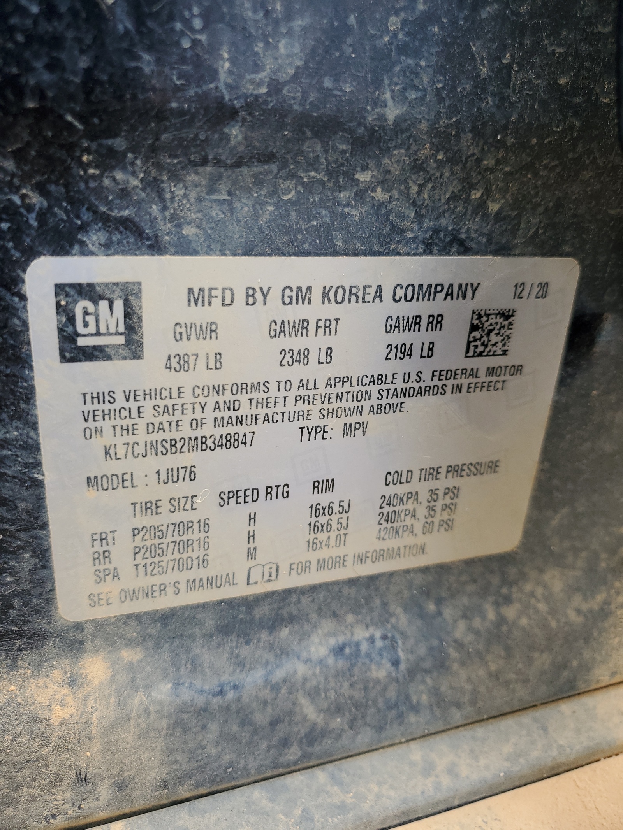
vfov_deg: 67.3
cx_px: 312
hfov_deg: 53.1
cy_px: 415
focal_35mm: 26
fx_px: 624
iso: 50
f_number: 1.5
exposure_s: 1/244
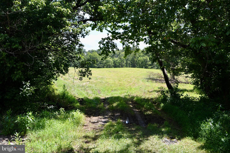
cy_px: 76
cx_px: 115
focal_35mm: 38
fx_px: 243
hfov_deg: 50.7
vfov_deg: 35.1
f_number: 7.1
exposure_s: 1/200
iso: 100
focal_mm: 19
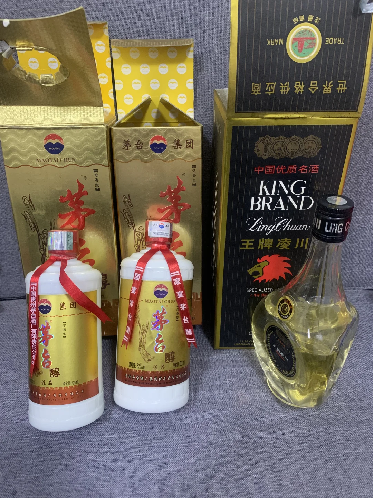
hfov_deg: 53.1
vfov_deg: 67.3
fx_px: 374
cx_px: 186
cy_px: 249
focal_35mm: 26
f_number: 1.8
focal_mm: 4.25
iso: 400
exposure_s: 1/30
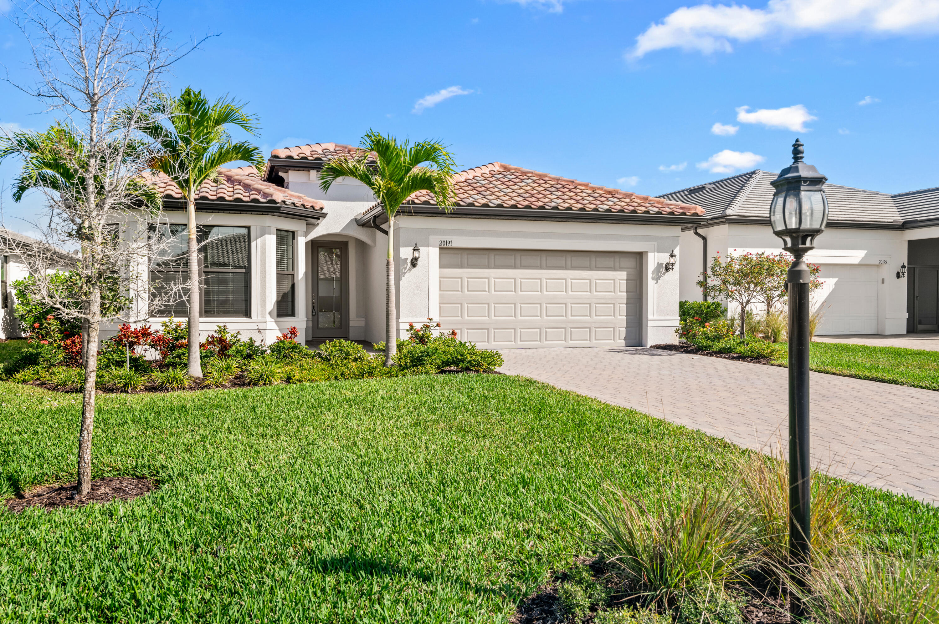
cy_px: 312
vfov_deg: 46.3
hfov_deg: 65.5
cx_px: 470
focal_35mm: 28
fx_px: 730
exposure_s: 1/250
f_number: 8
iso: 320
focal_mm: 28
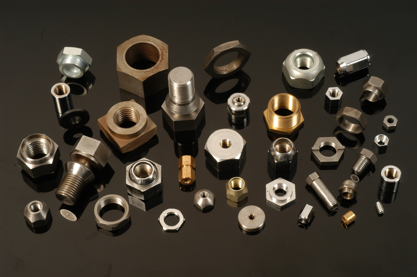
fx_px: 1042
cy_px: 138
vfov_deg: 15.2
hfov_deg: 22.6
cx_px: 208
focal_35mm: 90
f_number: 20
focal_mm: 60
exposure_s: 1/160
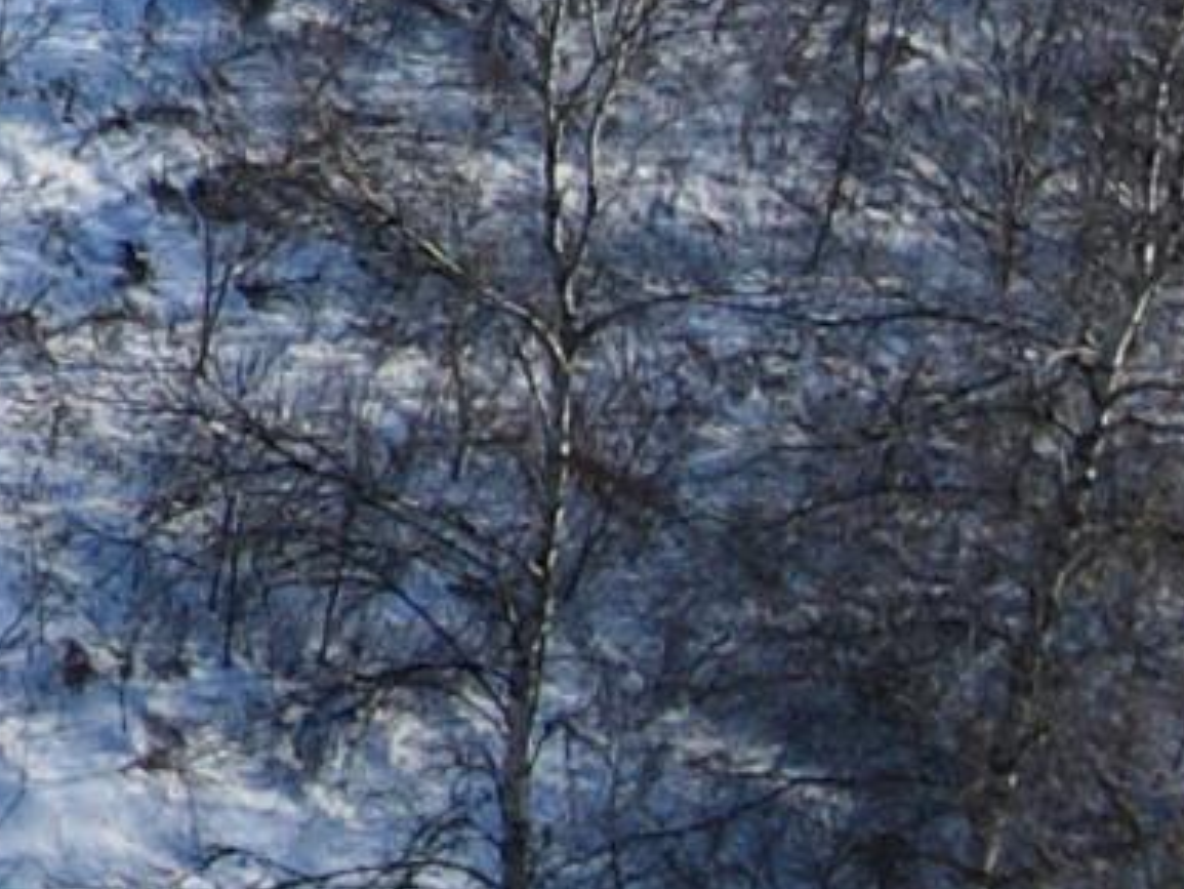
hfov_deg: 7.9
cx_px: -3112
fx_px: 6398
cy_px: -1529
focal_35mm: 187
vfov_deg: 7.3
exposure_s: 1/640
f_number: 2.8
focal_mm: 4.5
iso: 100
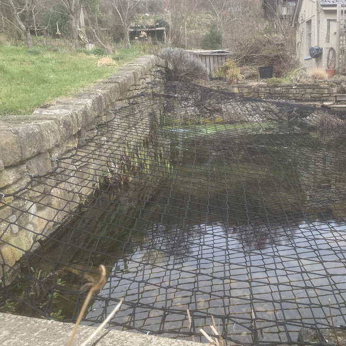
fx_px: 430
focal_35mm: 38
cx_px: 249
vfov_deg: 43.7
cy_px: 202
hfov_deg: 42.8
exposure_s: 1/60
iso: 100
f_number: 1.8
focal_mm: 4.25
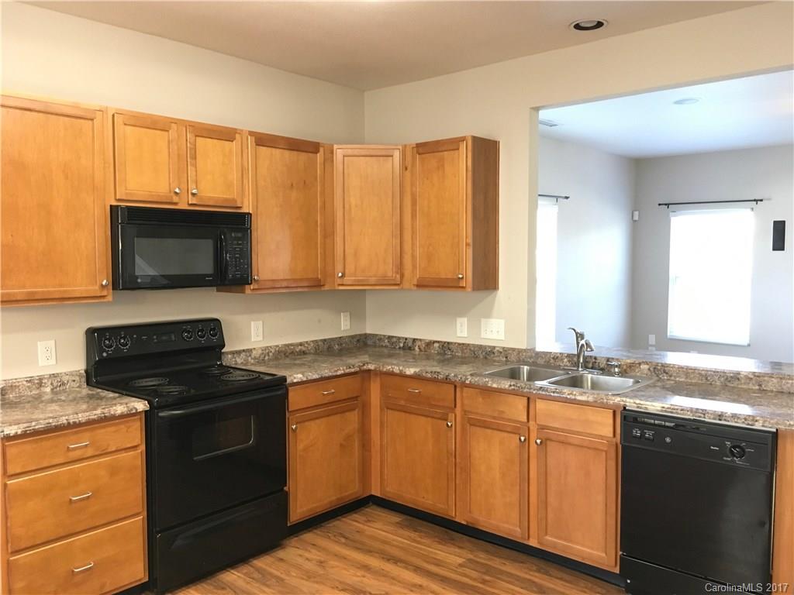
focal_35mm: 29
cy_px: 298
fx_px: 665
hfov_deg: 61.7
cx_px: 397
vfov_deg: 48.2
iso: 125
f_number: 2.2
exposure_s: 1/30
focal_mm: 4.15
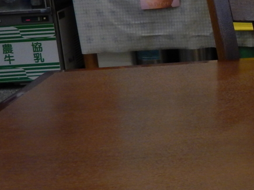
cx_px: 332
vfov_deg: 17.3
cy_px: 52
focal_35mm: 85
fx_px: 624
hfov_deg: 20.9
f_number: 3.4
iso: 200
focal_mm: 4.5
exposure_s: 1/30
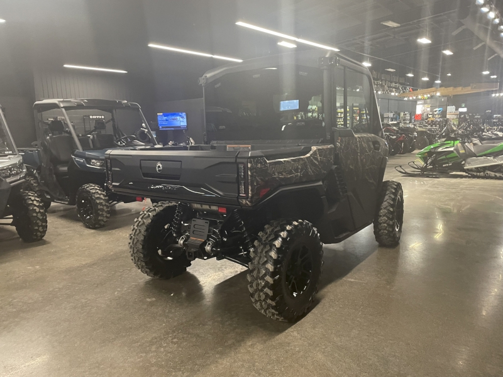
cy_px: 188
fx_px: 378
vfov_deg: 53.1
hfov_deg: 67.3
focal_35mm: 26
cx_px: 252
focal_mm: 4.2
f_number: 1.6
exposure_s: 1/60
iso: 320
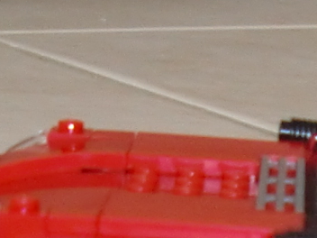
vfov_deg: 5.6
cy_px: 376
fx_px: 2399
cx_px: 469
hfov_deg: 7.4
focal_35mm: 262
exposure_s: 1/60
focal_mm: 6.3
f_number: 2.8
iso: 200
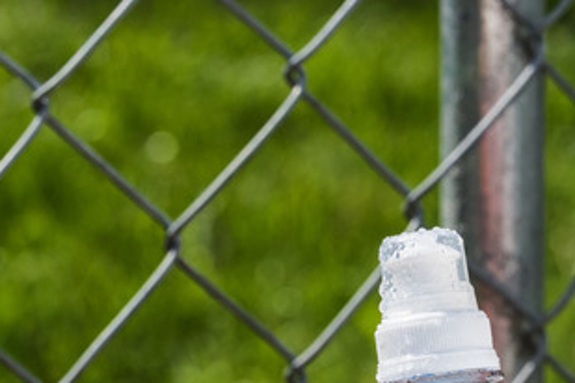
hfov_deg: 4.5
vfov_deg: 3.0
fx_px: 7251
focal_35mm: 454
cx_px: 447
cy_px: 374
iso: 100
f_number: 8
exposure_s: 1/320
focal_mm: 120
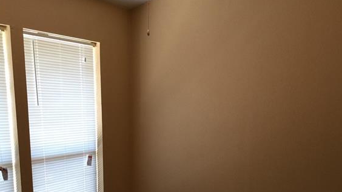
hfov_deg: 47.4
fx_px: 390
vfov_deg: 26.0
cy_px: 199
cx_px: 170
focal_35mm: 43
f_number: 2.2
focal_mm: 4.15
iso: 40
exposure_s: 1/30
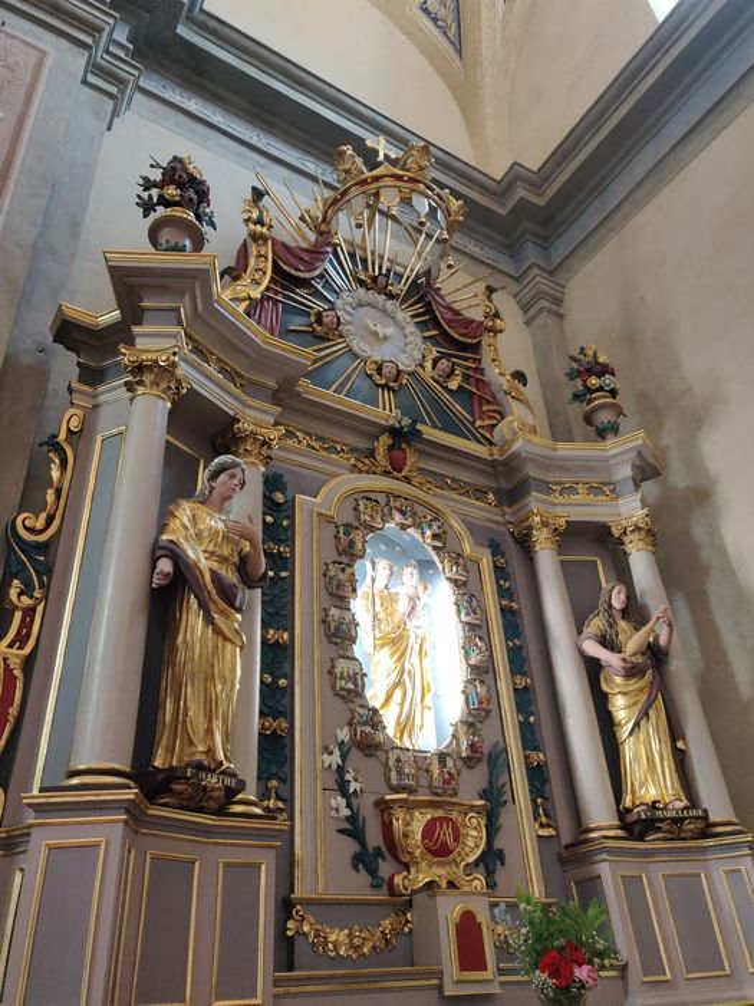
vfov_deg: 69.4
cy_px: 503
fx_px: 726
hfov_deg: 54.9
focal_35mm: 25
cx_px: 377
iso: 400
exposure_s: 1/25
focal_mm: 4.25
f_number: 1.7
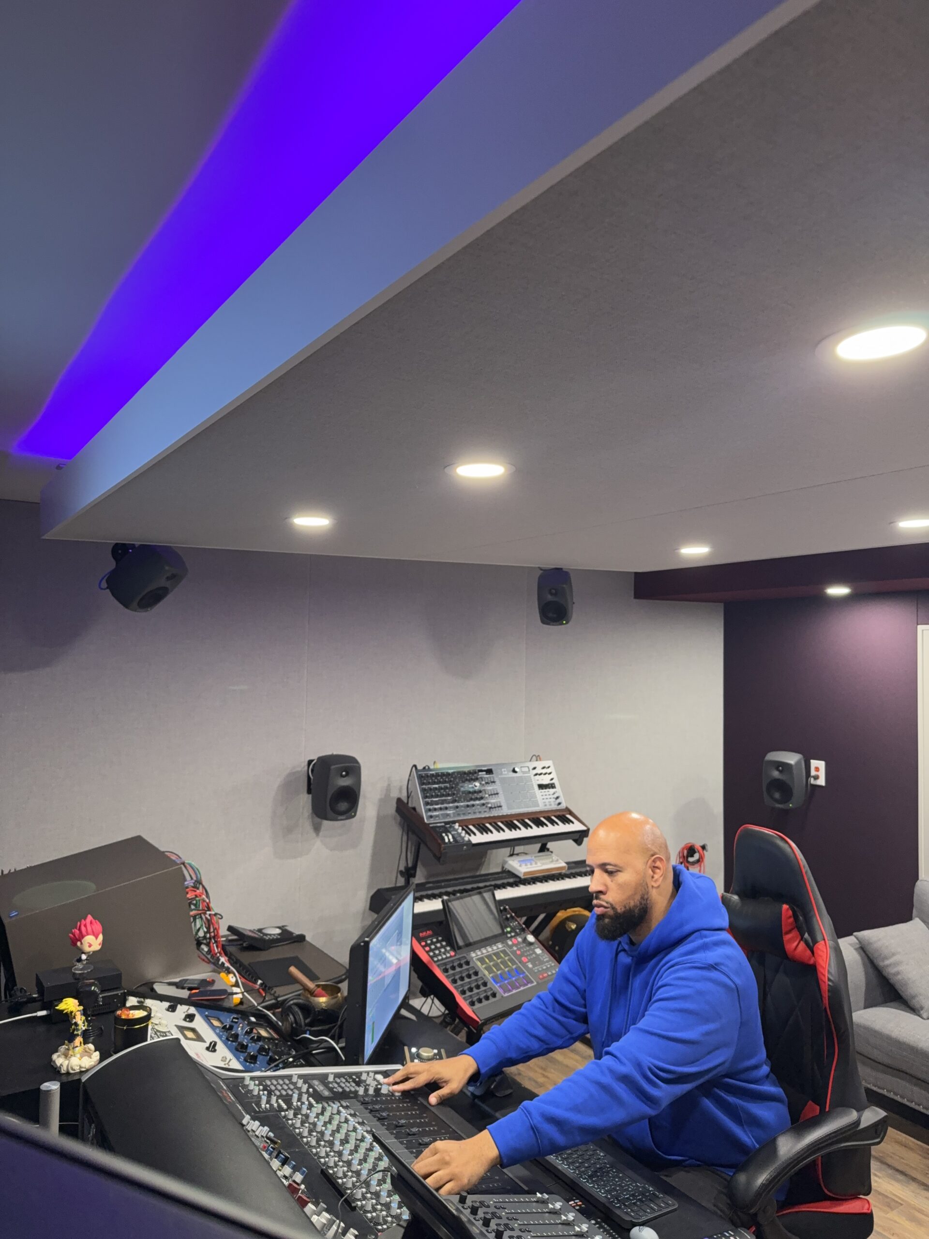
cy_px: 620
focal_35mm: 24
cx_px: 464
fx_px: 859
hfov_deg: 56.8
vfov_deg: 71.6
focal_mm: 6.76
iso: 400
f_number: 1.78
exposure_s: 1/60
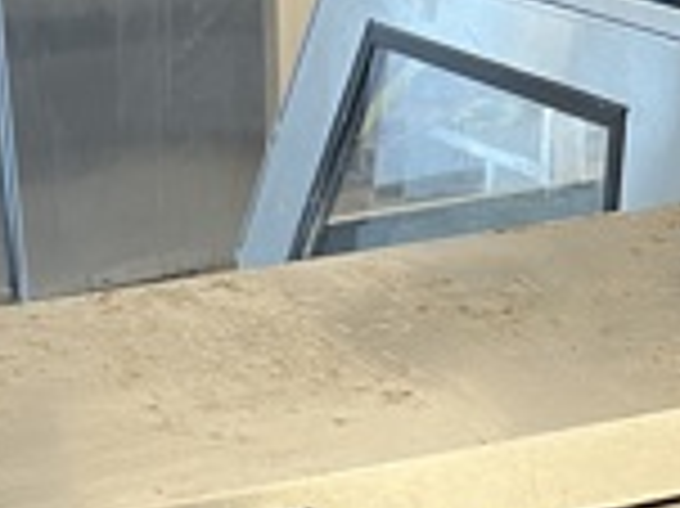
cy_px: 872
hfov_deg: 18.7
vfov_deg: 12.9
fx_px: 2061
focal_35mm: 105
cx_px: 198
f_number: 1.5
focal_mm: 5.7
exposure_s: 1/60
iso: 200
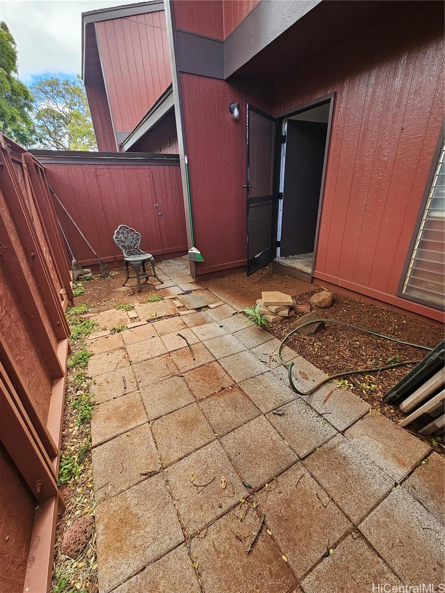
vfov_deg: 106.2
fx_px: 223
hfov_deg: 89.9
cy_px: 296
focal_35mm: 13
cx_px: 222
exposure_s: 1/227
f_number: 2.2
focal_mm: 2.2
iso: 80
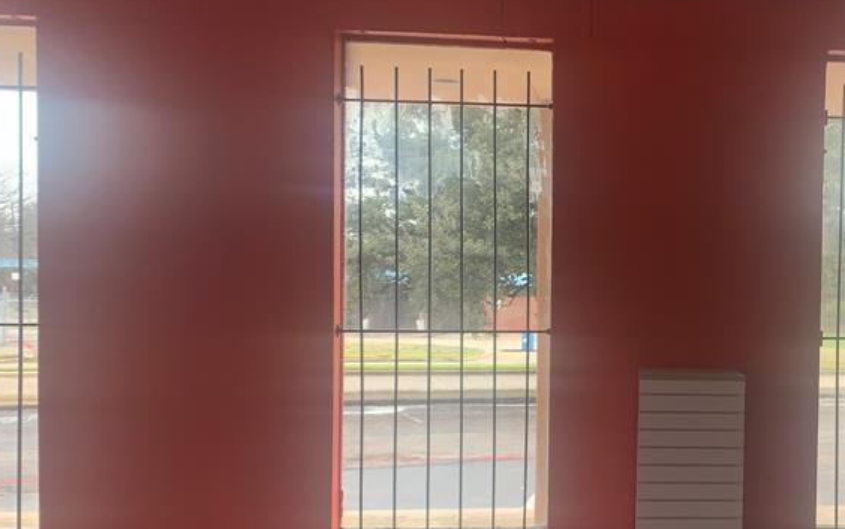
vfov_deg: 25.8
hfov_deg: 38.2
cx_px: 724
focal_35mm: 50
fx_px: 1152
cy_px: 325
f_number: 1.8
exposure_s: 1/121
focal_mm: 4.25
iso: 50
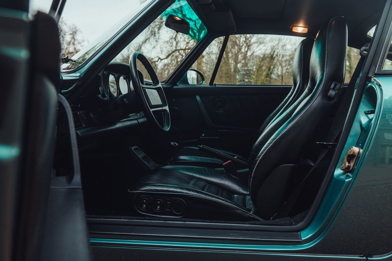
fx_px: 381
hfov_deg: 54.5
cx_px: 196
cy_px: 130
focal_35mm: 35
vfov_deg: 37.8
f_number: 5.6
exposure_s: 1/80
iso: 800
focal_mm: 35
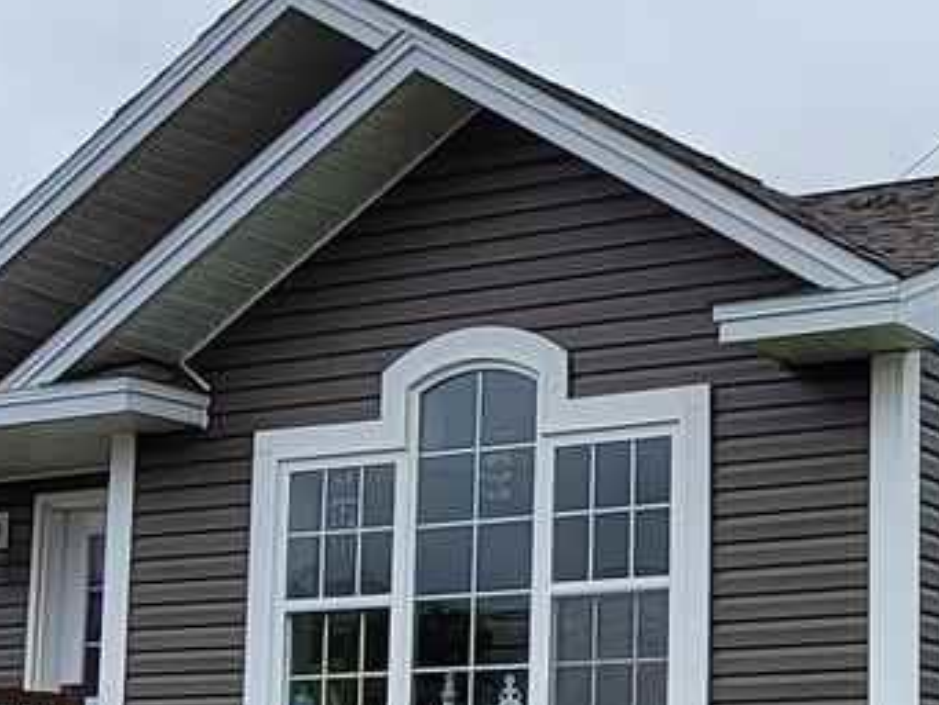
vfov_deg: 18.7
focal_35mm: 78
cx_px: 1022
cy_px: 570
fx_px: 2117
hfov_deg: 23.5
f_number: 2.2
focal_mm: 2.2
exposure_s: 1/487
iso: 50
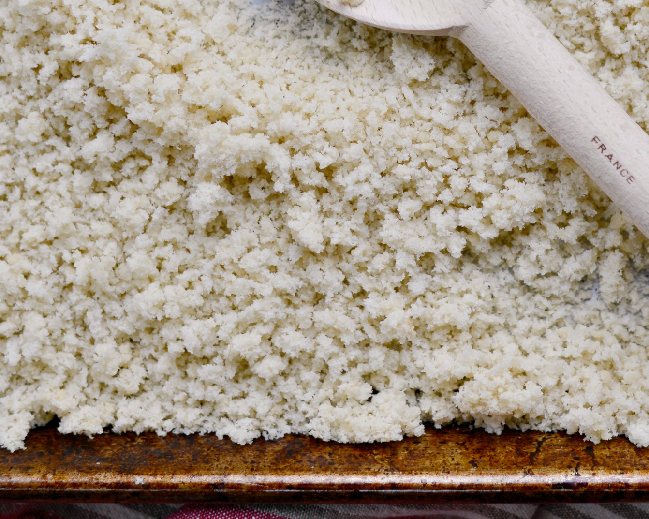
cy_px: 32
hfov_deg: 16.4
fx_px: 2228
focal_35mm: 116
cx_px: 538
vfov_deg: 13.2
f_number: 2.8
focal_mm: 50
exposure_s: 1/640
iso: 360
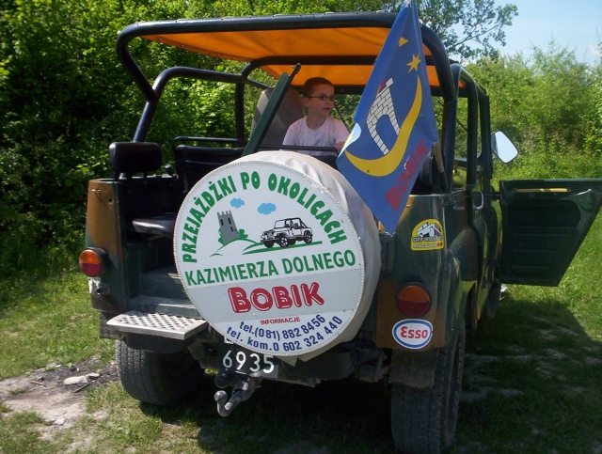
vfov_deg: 37.9
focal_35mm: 38
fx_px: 662
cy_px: 227
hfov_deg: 48.9
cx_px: 301
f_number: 4.5
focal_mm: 4.99
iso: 100
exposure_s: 1/439
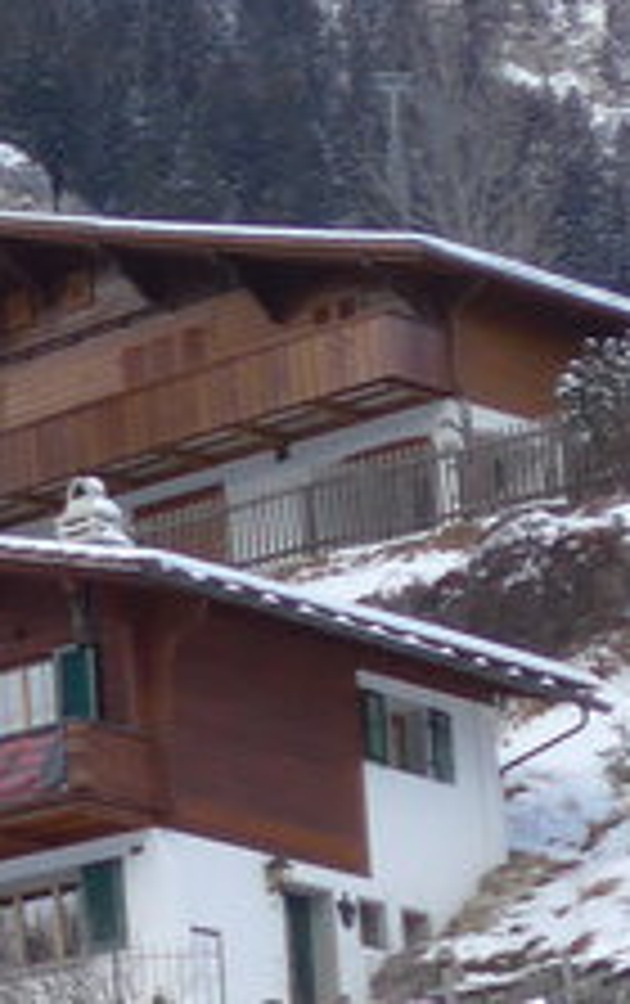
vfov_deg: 10.1
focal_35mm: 205
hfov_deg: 5.8
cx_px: -1552
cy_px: 977
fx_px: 5614
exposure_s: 1/250
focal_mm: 7.5
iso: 80
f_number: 2.8
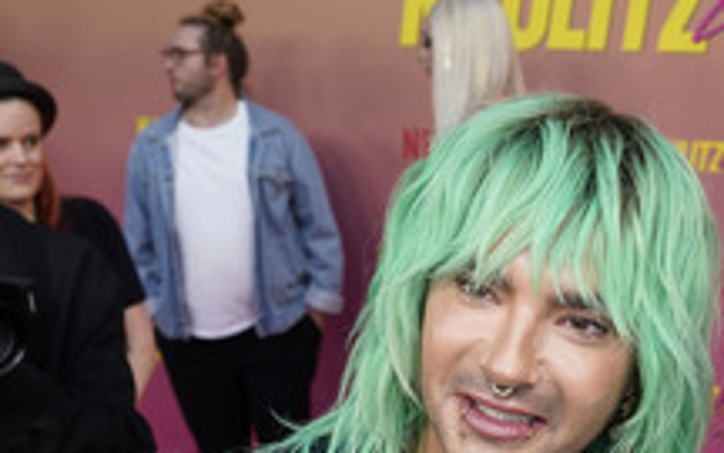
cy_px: 493
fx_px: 1302
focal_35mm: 66
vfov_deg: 19.0
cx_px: 692
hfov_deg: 29.4
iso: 320
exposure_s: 1/160
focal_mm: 31
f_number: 5.6
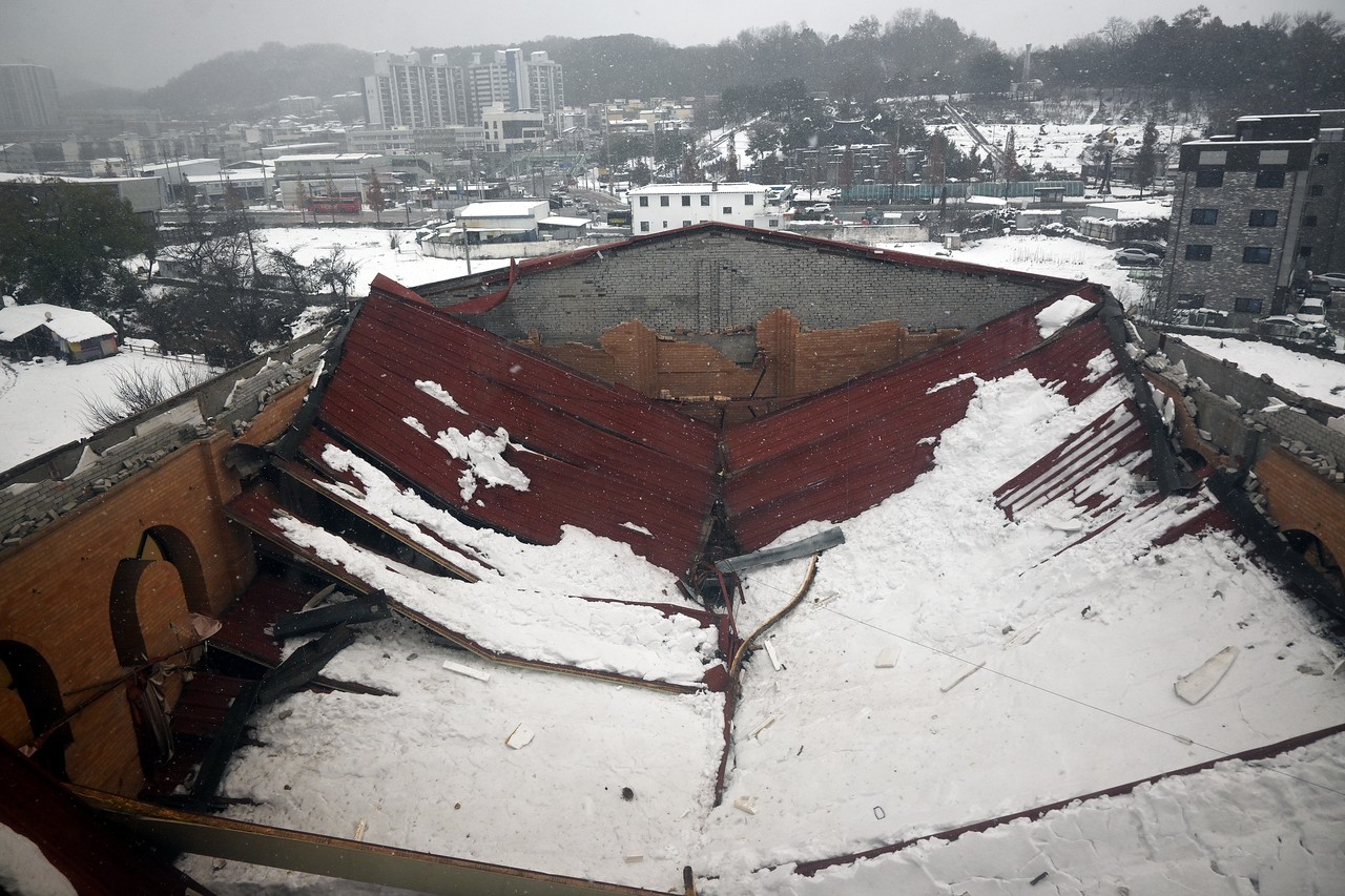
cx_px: 672
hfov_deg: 73.8
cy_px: 448
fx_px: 896
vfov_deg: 53.1
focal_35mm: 24
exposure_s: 1/250
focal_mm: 16
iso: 200
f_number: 4.5
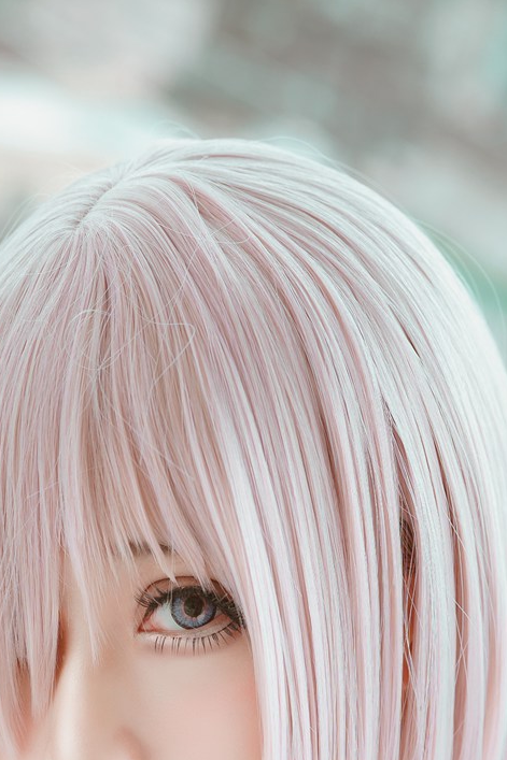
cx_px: 186
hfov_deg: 9.9
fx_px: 2916
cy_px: 1027
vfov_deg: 14.2
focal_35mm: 138
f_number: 2.8
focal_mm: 50
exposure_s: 1/125
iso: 200
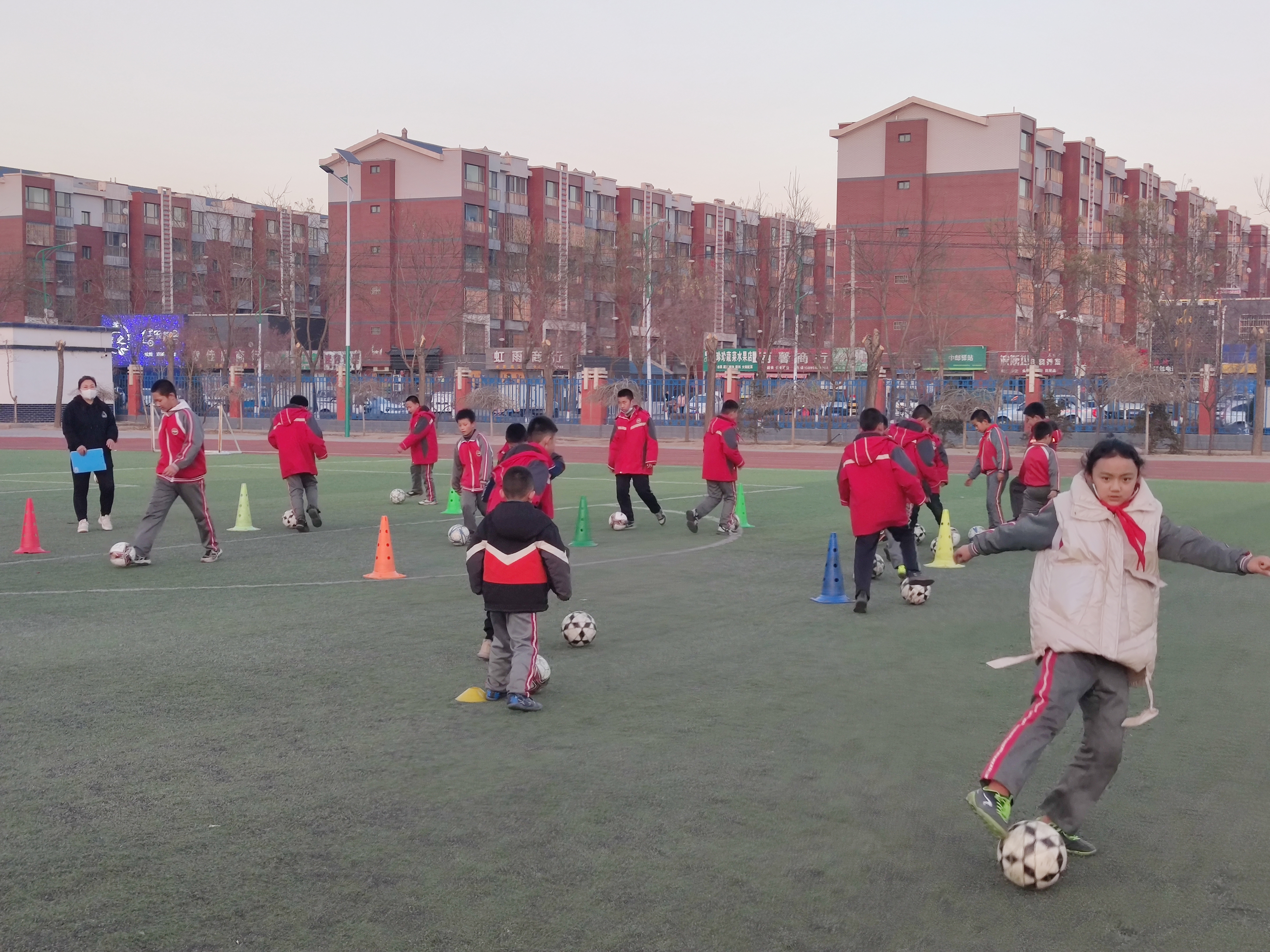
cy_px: 476
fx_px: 1761
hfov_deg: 39.7
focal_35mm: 48
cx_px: 635
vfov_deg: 30.3
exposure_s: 1/153
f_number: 1.69
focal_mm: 6.72
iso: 50
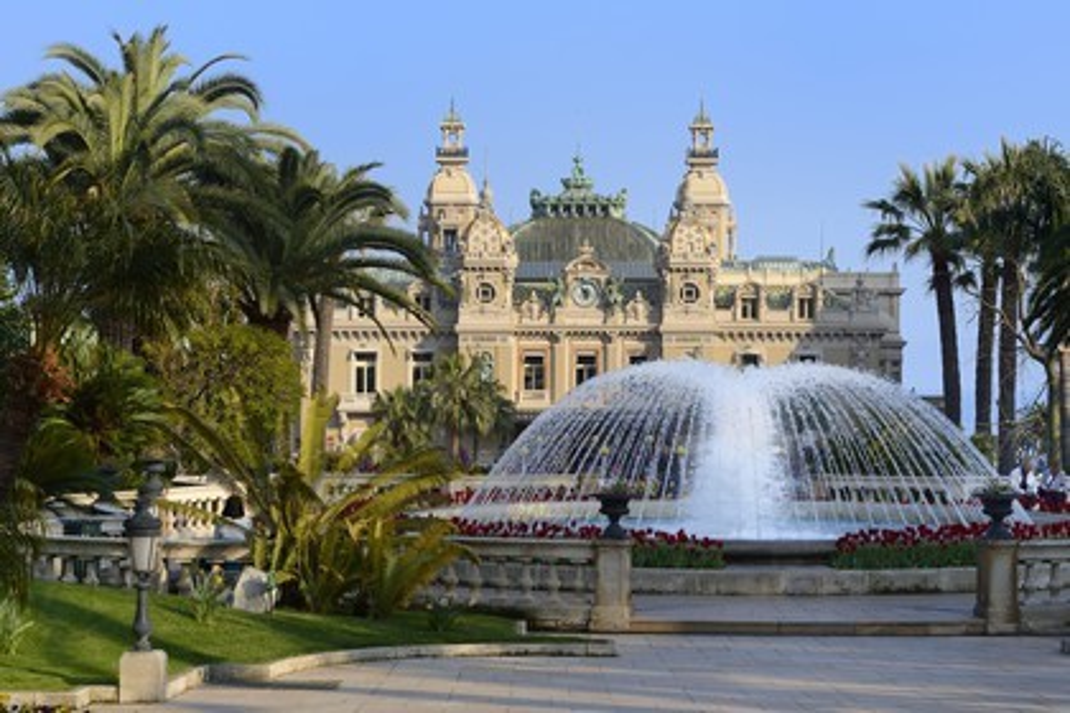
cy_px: 356
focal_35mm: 75
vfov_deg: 18.2
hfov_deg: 27.0
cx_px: 535
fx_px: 2229
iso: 200
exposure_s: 1/200
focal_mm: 75
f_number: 10
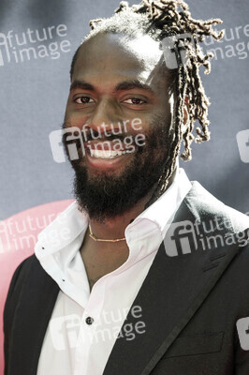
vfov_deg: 21.7
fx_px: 977
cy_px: 188
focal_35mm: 94
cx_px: 124
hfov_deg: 14.5
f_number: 5.6
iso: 800
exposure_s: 1/200
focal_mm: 94
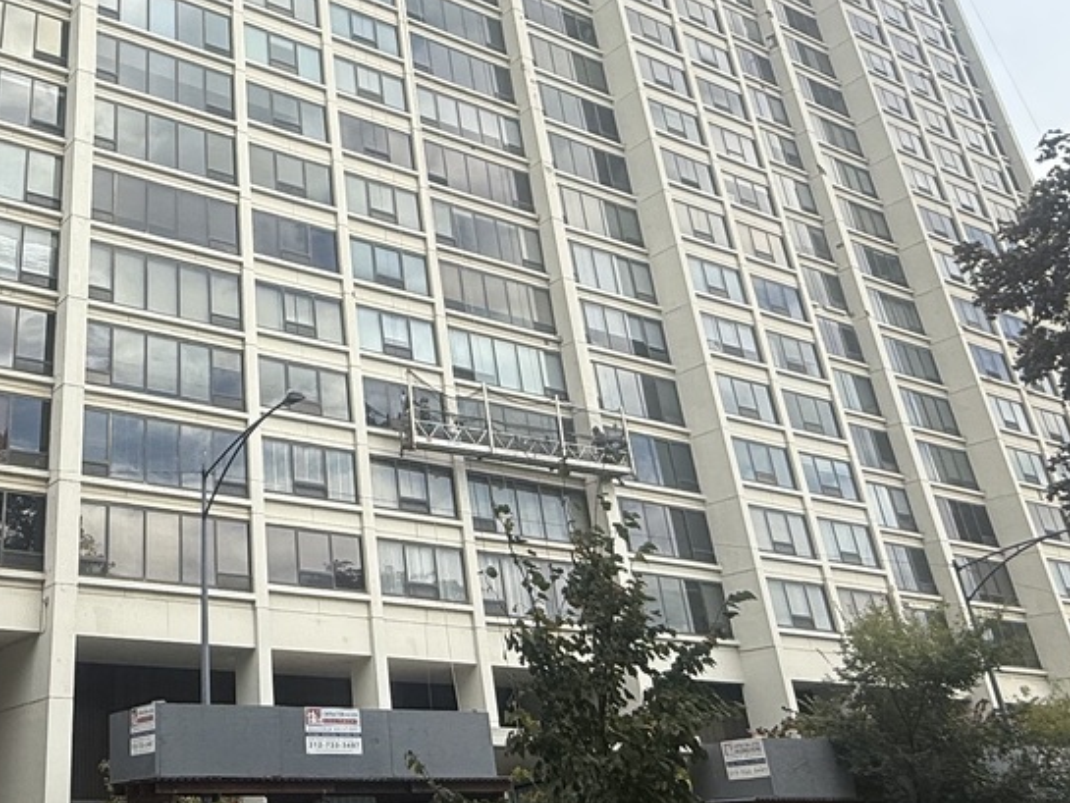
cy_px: 251
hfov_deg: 47.3
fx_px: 1144
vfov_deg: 38.1
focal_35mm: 37
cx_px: 206
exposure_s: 1/779
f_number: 2.2
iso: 50
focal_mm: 2.22
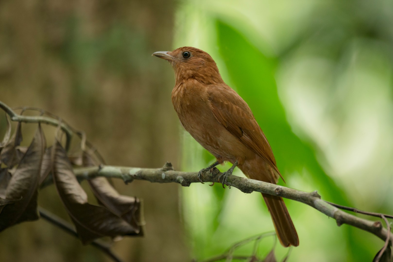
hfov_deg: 4.1
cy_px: 131
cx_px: 196
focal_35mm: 500
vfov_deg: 2.8
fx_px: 5460
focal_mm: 500
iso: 1250
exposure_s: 1/100
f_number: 4.5
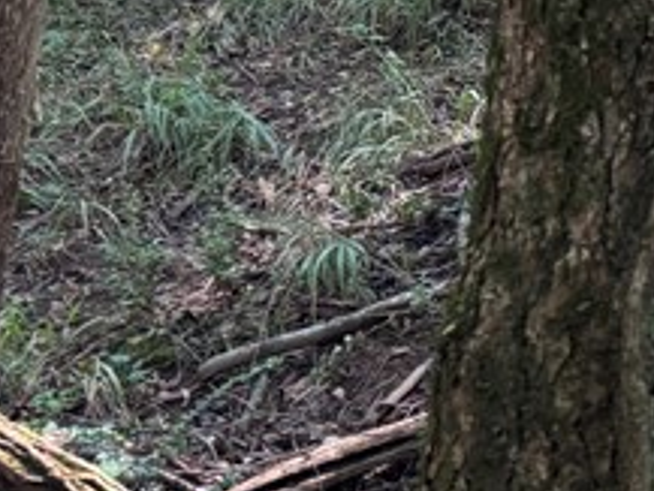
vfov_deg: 12.2
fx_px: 2136
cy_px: -340
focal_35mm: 113
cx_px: 1477
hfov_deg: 13.6
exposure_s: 1/121
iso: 160
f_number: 1.78
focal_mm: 6.76
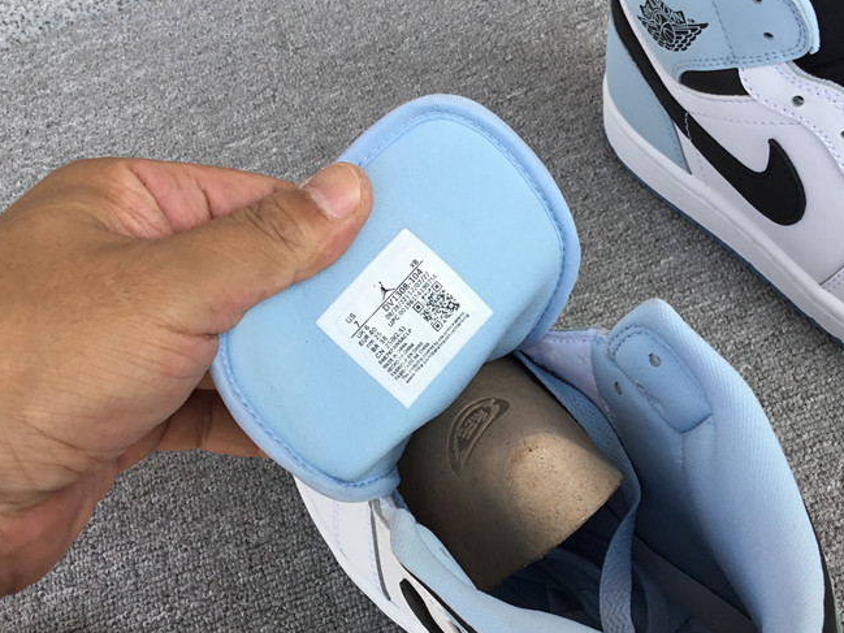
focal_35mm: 43
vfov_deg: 33.6
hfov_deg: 43.8
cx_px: 475
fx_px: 1049
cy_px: 346
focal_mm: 3.3
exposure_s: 1/259
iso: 25
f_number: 2.4
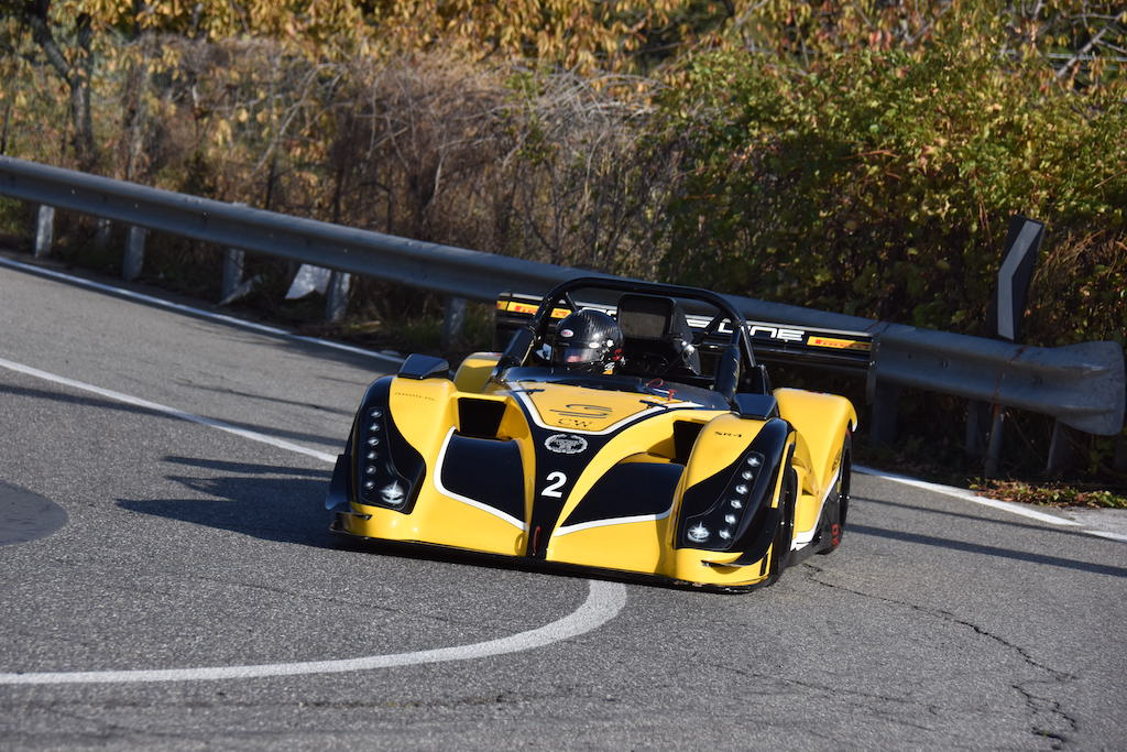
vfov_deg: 7.3
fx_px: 5870
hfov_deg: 11.0
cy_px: 376
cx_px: 564
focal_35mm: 188
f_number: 6.3
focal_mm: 125
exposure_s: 1/1600
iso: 400
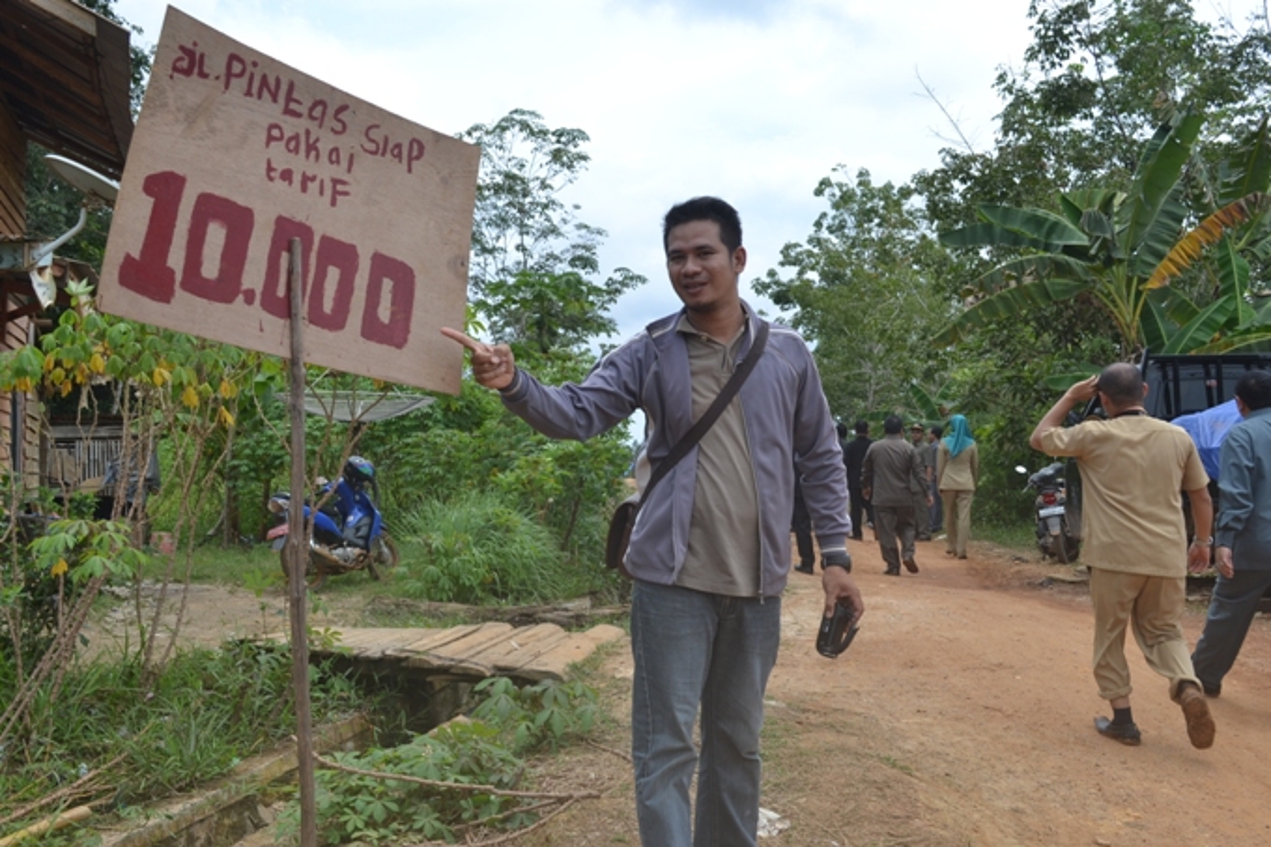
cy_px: 424
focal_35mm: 39
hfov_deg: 49.6
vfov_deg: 34.2
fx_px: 1376
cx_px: 636
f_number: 7.1
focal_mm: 26
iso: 100
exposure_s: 1/200
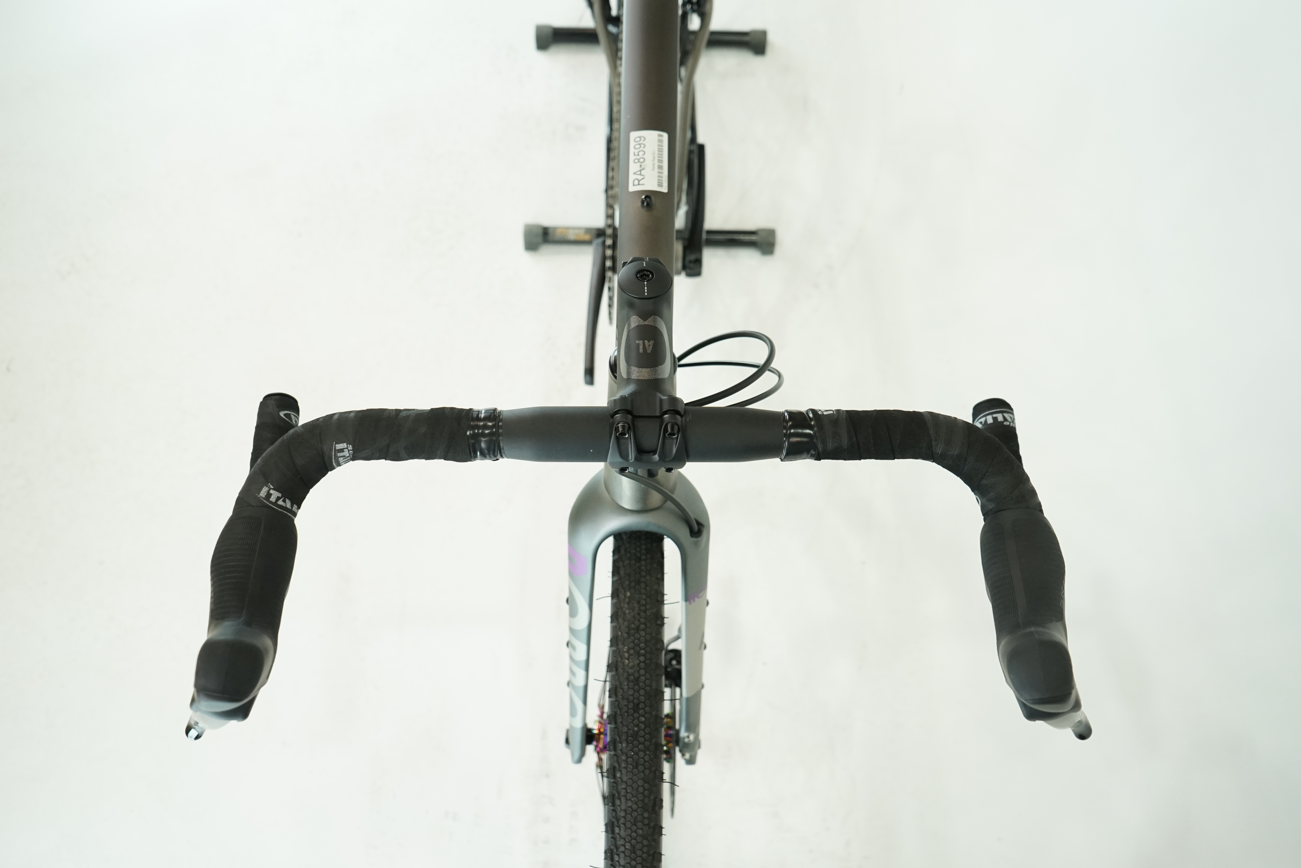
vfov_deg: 46.4
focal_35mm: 28
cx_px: 650
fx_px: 1012
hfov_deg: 65.5
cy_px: 434
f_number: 5.6
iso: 1600
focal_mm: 28
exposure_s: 1/200
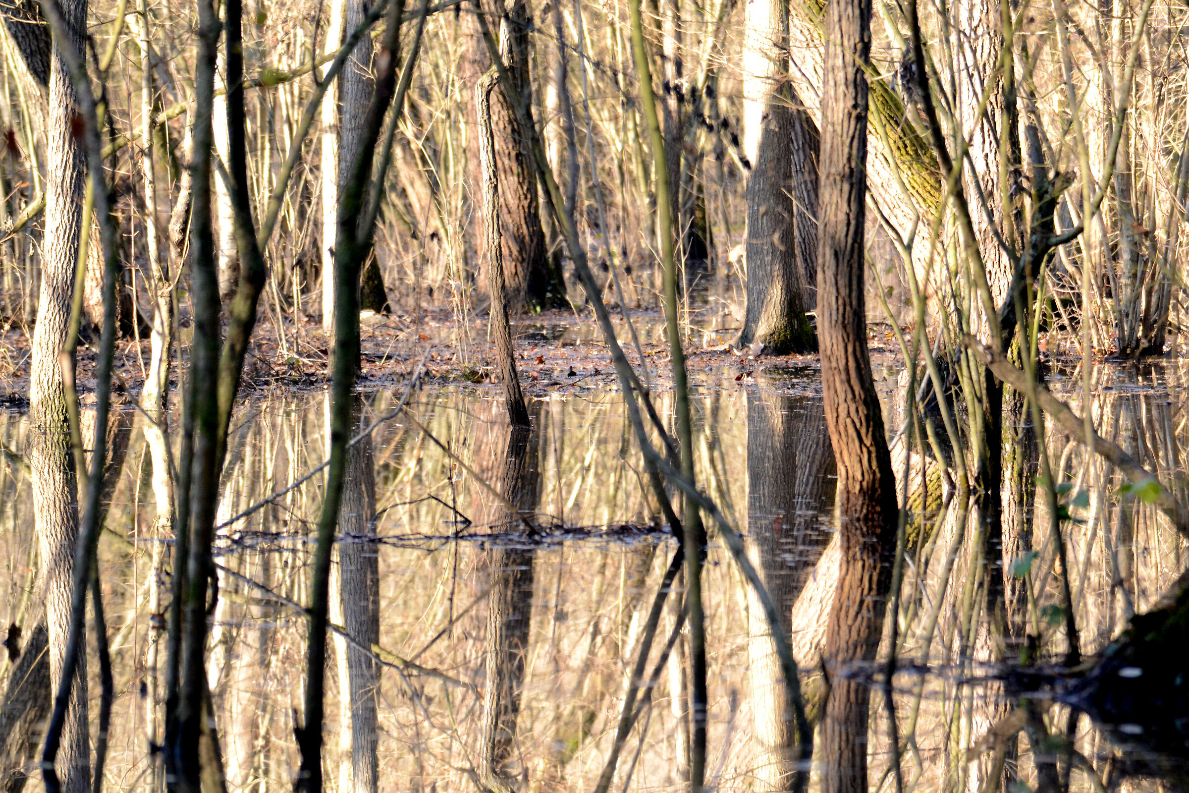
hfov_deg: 6.9
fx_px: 9908
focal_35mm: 300
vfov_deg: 4.6
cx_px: 594
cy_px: 396
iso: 800
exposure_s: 1/200
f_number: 5.6
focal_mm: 200
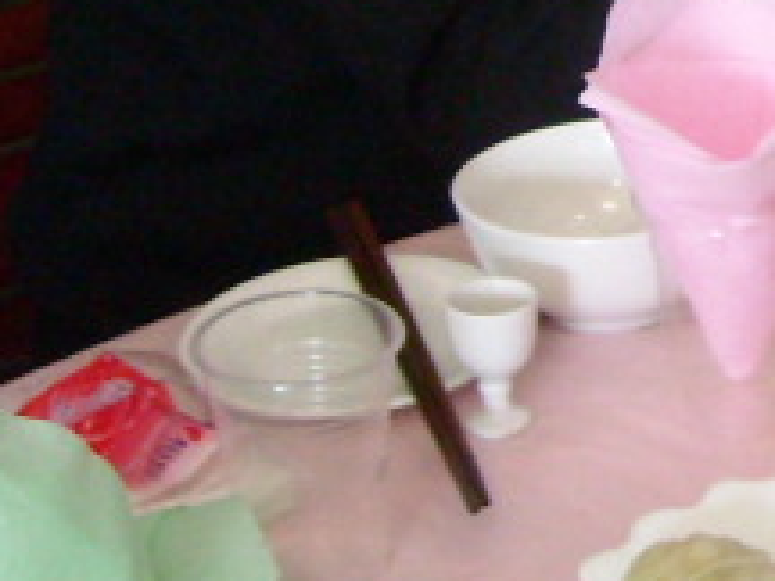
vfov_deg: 8.7
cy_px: -369
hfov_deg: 10.7
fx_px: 3716
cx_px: 1636
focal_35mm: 166
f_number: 2.8
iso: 400
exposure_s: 1/38
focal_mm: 5.7
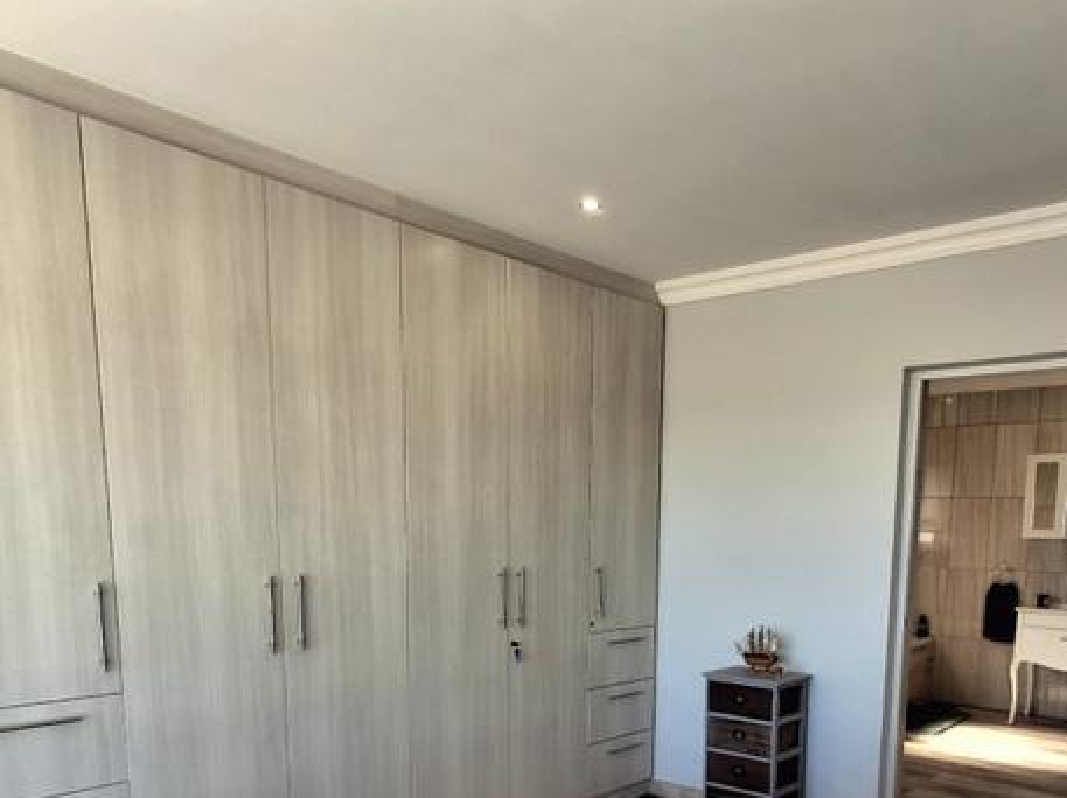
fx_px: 862
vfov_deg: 46.1
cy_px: 678
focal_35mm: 28
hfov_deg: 63.0
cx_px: 635
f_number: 2.2
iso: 40
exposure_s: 1/133
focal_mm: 1.64
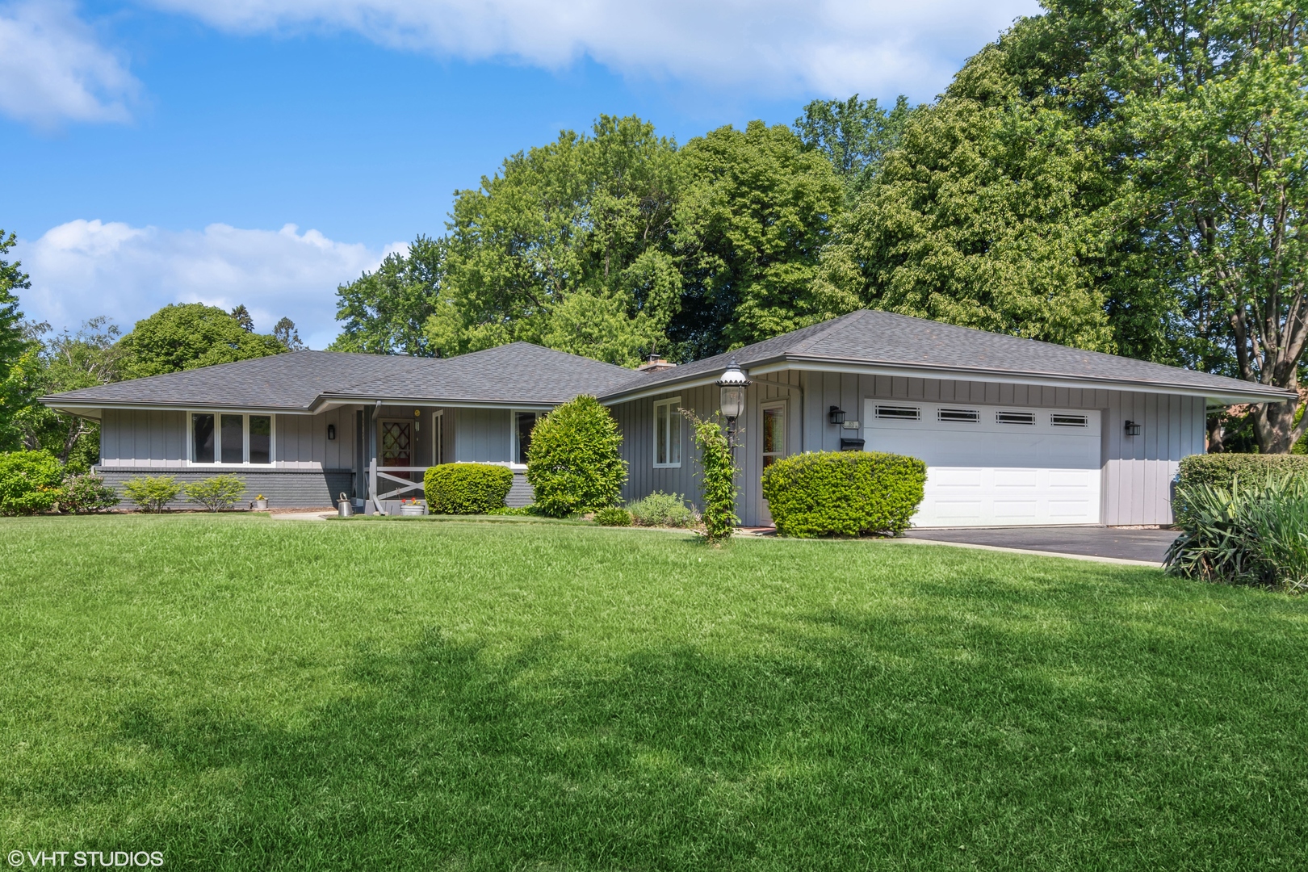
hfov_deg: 73.7
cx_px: 654
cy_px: 436
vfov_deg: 53.1
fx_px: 872
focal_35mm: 24
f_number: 9
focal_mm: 16
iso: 100
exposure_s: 1/80
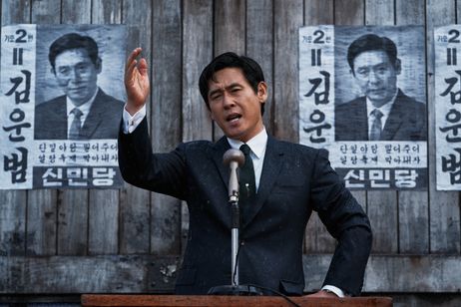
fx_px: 2100
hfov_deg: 12.5
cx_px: 230
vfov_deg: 8.4
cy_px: 154
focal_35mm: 164
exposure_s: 1/800
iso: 500
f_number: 5.6
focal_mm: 164
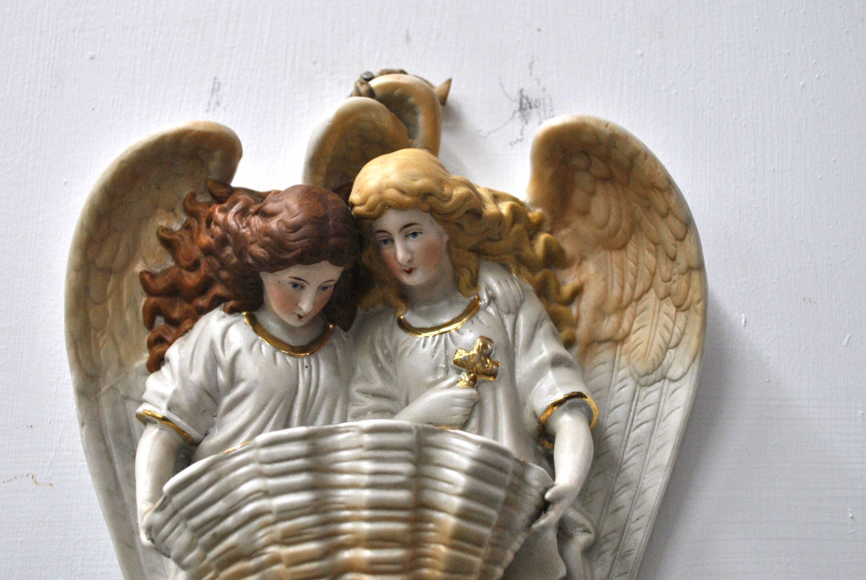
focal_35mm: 46
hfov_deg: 42.6
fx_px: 1108
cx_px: 377
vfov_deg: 29.3
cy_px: 264
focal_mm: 26
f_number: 4.2
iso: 400
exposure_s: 1/50
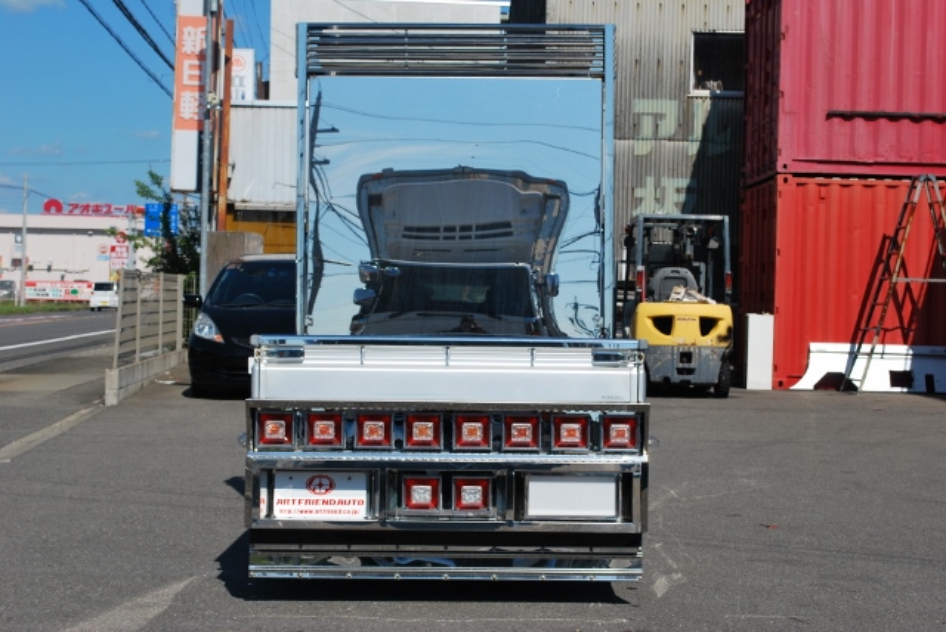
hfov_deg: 33.4
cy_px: 316
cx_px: 473
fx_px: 1578
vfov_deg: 22.7
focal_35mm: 60
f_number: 9
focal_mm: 40
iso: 100
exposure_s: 1/320
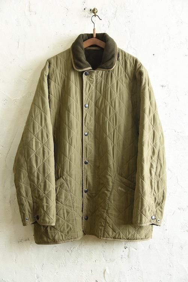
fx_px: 360
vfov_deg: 42.7
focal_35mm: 46
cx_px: 94
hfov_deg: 29.3
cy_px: 141
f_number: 5
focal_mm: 46
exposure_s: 1/80
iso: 800
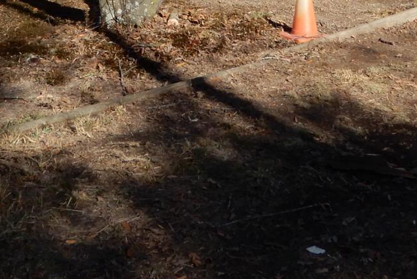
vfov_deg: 13.7
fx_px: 1031
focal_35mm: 89
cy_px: -228
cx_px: 150
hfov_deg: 22.8
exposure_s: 1/640
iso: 80
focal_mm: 4.3
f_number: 3.4
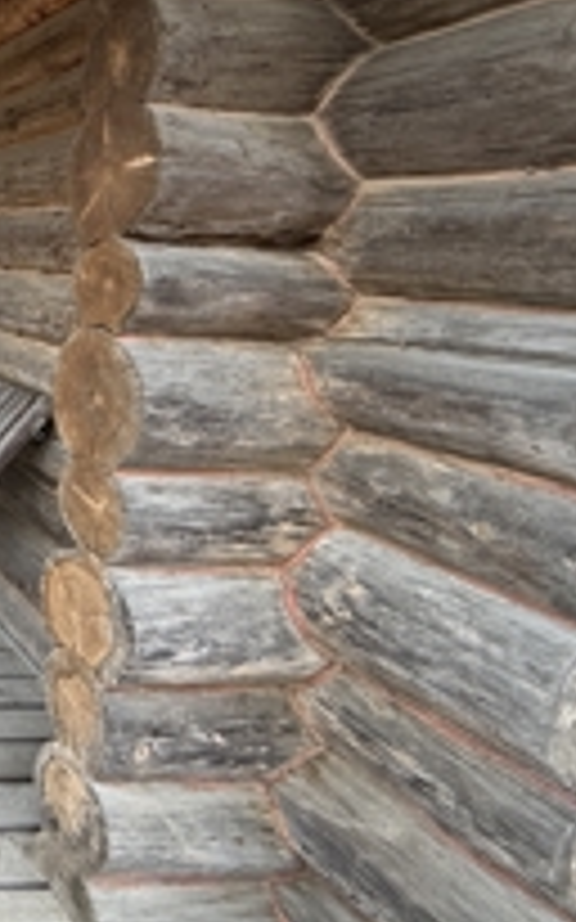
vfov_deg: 62.6
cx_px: -306
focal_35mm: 29
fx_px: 729
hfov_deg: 27.7
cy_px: 288
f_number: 2.2
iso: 64
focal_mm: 2.22
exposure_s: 1/347
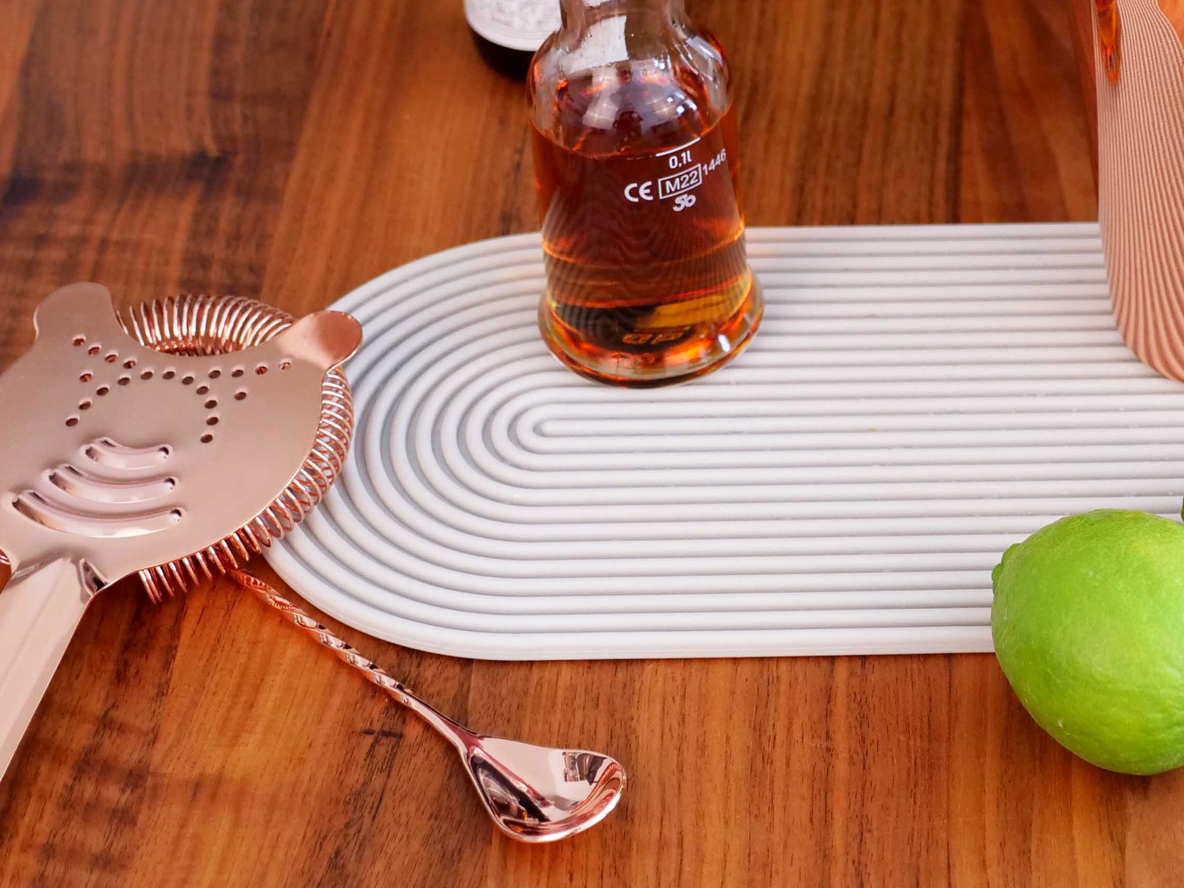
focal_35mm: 119
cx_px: 1123
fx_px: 4070
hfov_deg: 16.3
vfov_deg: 12.3
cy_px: 52
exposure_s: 1/60
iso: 500
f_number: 2.8
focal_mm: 26
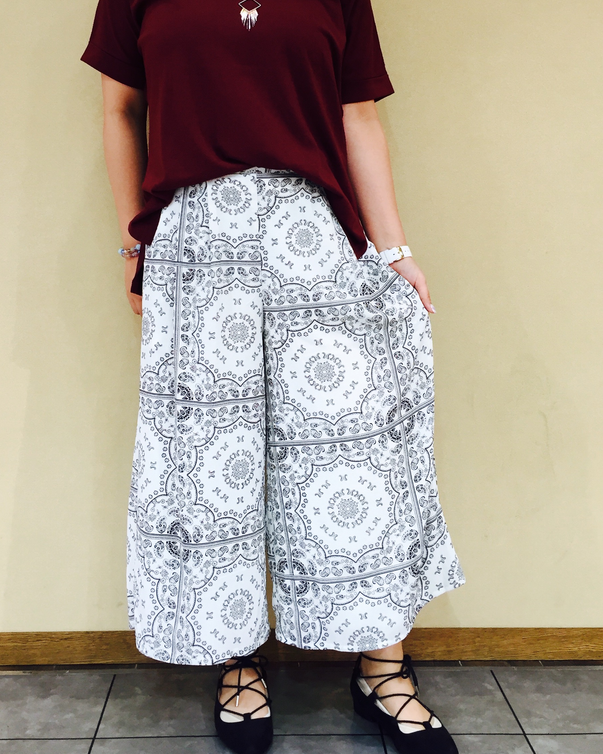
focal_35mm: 41
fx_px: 914
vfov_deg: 44.1
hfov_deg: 36.5
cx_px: 274
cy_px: 245
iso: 64
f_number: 2.2
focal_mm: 4.15
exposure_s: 1/30
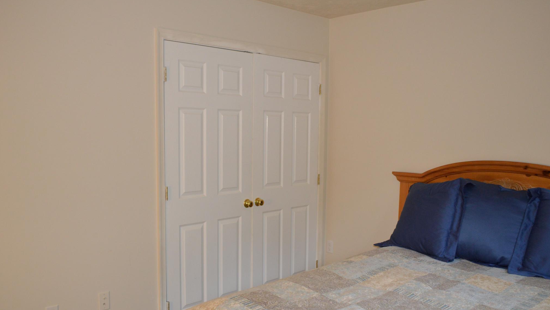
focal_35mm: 32
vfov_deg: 36.6
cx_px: 279
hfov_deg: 61.0
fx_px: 467
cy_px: 174
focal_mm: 20
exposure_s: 1/60
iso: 1000
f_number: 3.8
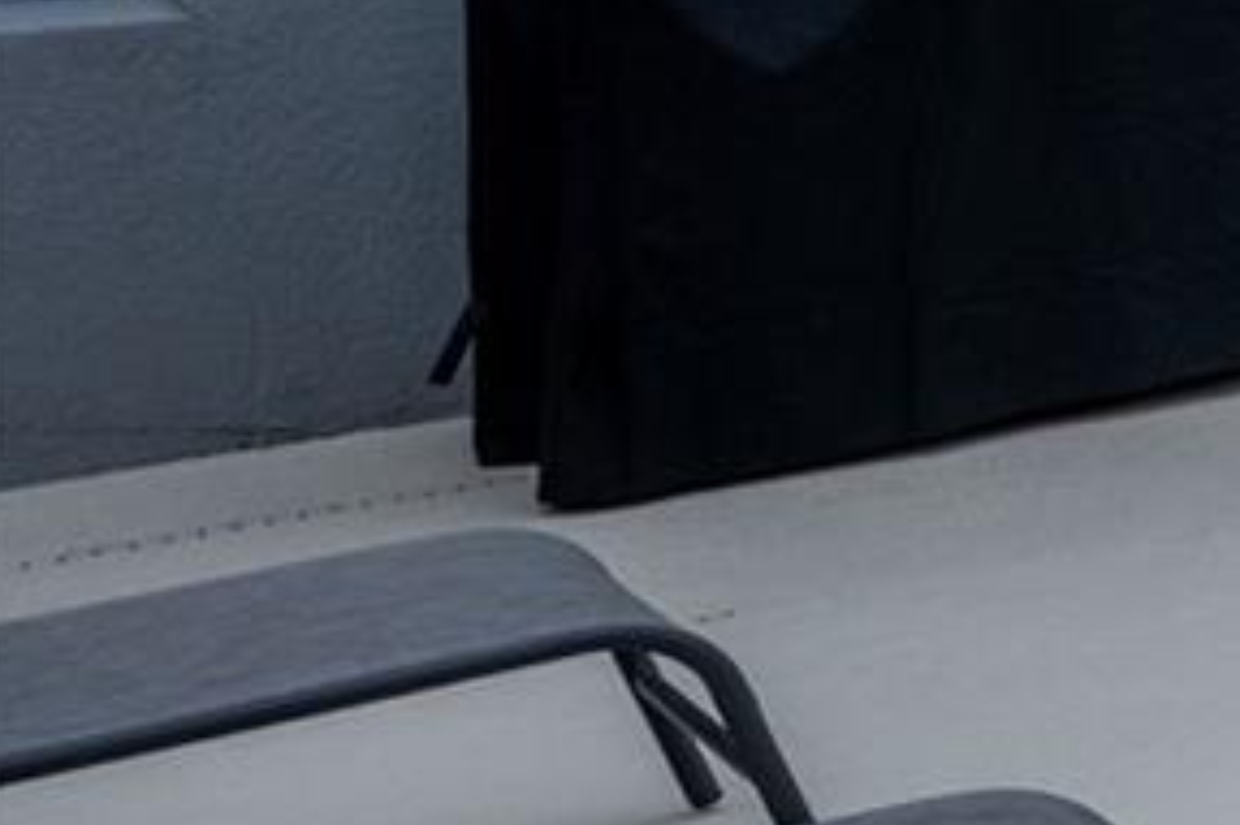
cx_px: 3431
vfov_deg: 16.0
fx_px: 2685
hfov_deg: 12.7
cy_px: -419
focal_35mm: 78
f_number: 8
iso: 800
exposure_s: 1/6400
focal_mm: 14
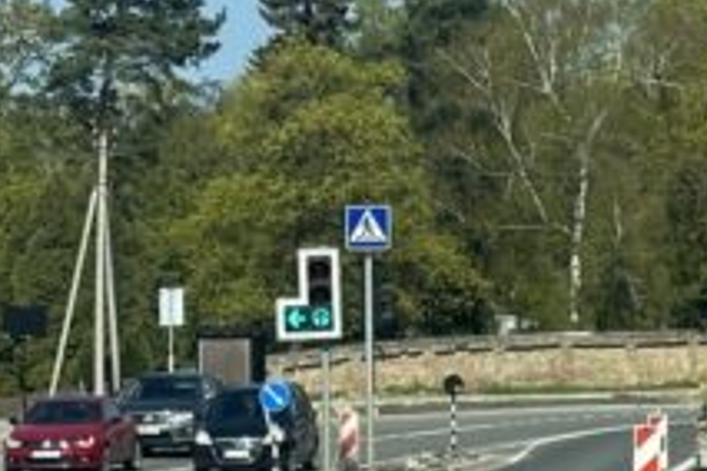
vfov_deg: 5.7
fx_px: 4713
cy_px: 196
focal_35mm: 240
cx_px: 913
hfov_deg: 8.5
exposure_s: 1/3367
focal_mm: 6.86
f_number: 1.78
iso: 64
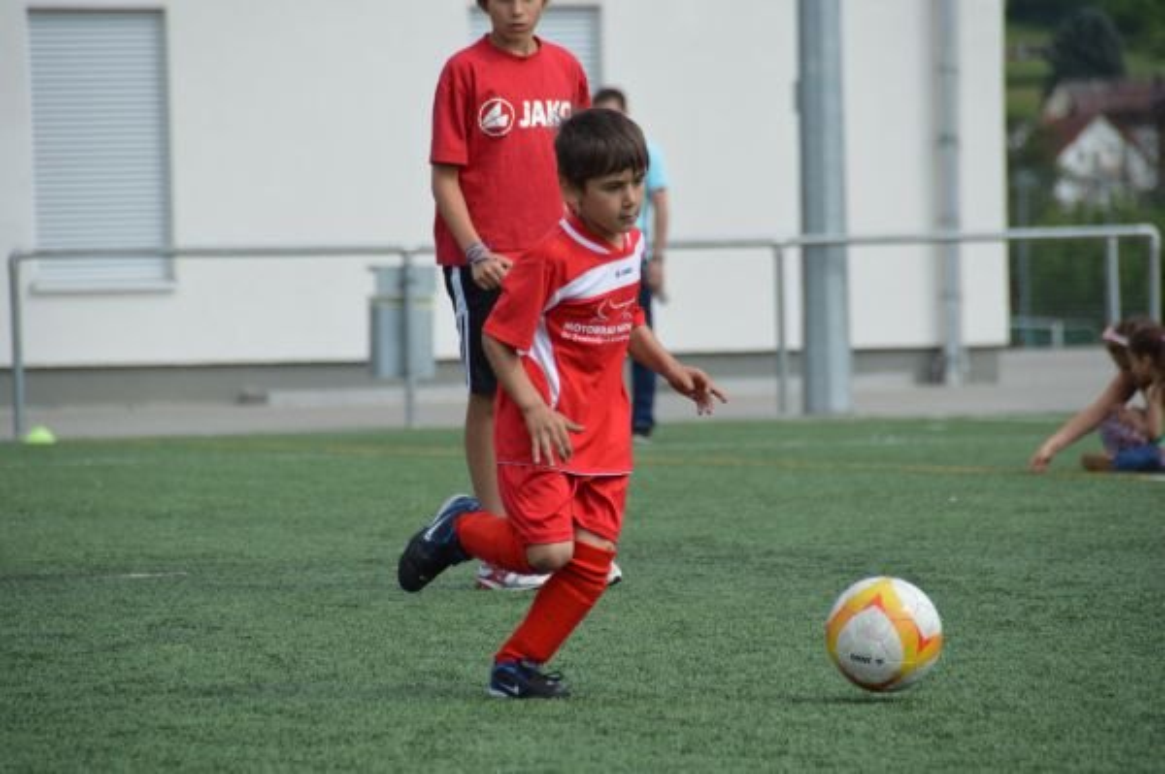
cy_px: 387
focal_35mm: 300
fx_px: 9700
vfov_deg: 4.6
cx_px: 582
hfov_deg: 6.9
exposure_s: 1/1600
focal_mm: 200
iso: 400
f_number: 6.3
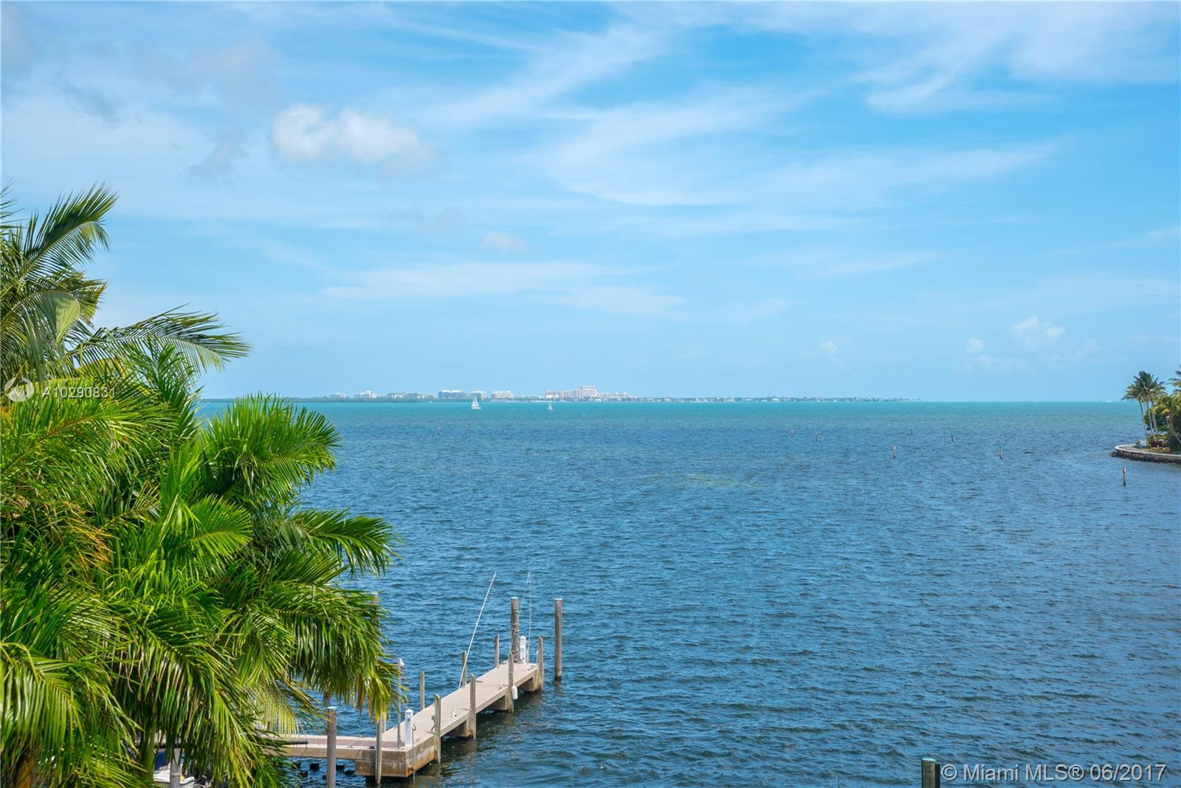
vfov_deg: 28.1
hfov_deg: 41.1
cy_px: 394
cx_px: 590
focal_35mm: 48
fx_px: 1575
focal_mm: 48
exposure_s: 1/200
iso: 320
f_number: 11
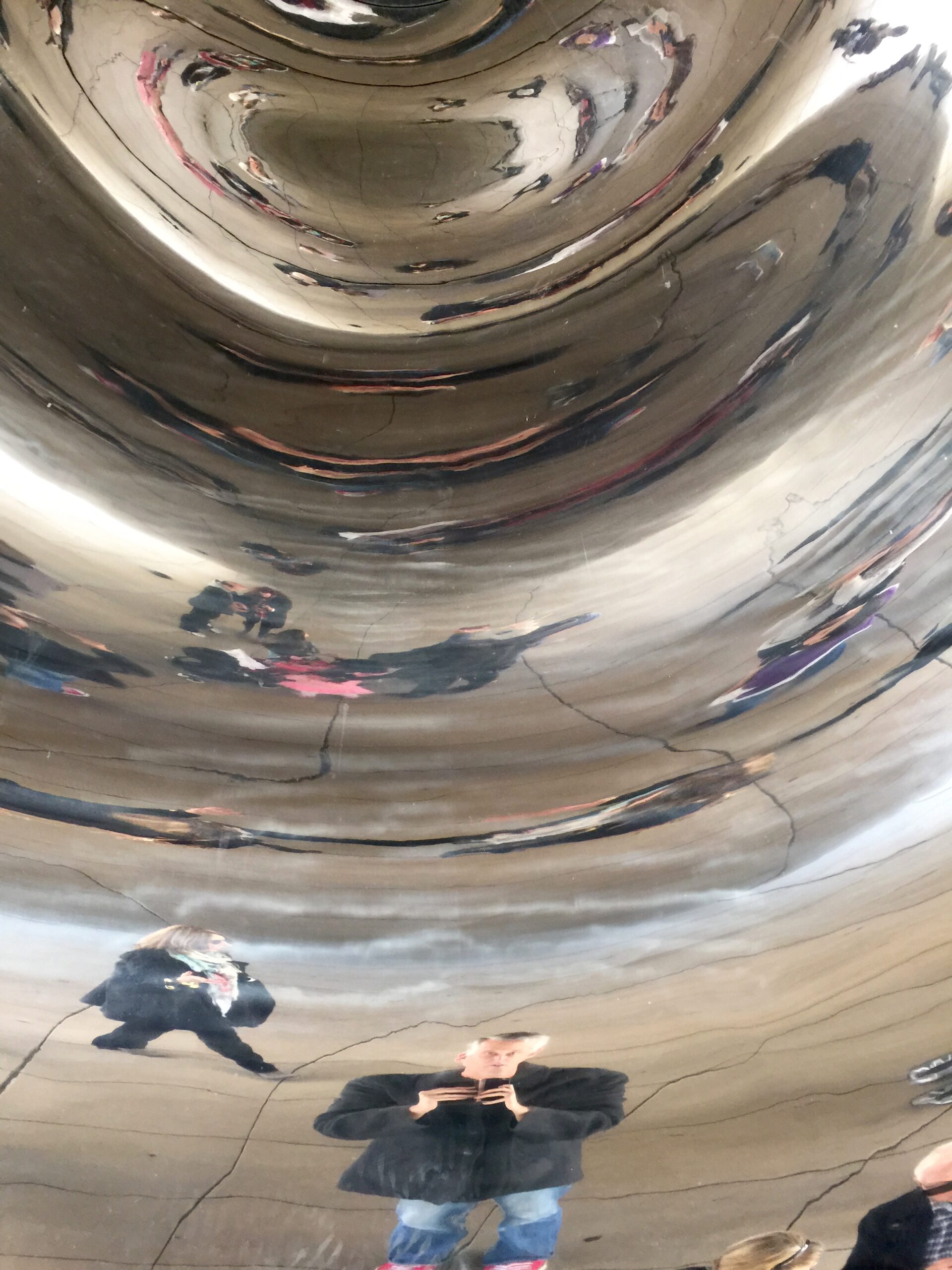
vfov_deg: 61.7
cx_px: 476
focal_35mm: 29
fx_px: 1063
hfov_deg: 48.2
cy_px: 635
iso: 50
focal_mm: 4.15
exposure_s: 1/30
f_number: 2.2
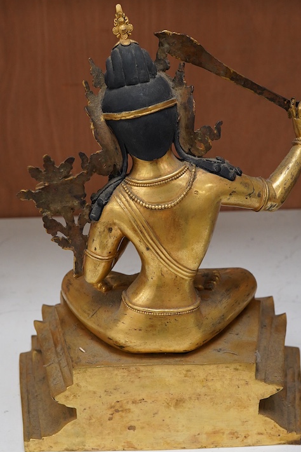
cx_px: 170
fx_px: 715
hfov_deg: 23.8
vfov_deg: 35.0
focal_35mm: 57
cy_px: 247
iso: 1250
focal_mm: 30
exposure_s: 1/125
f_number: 9
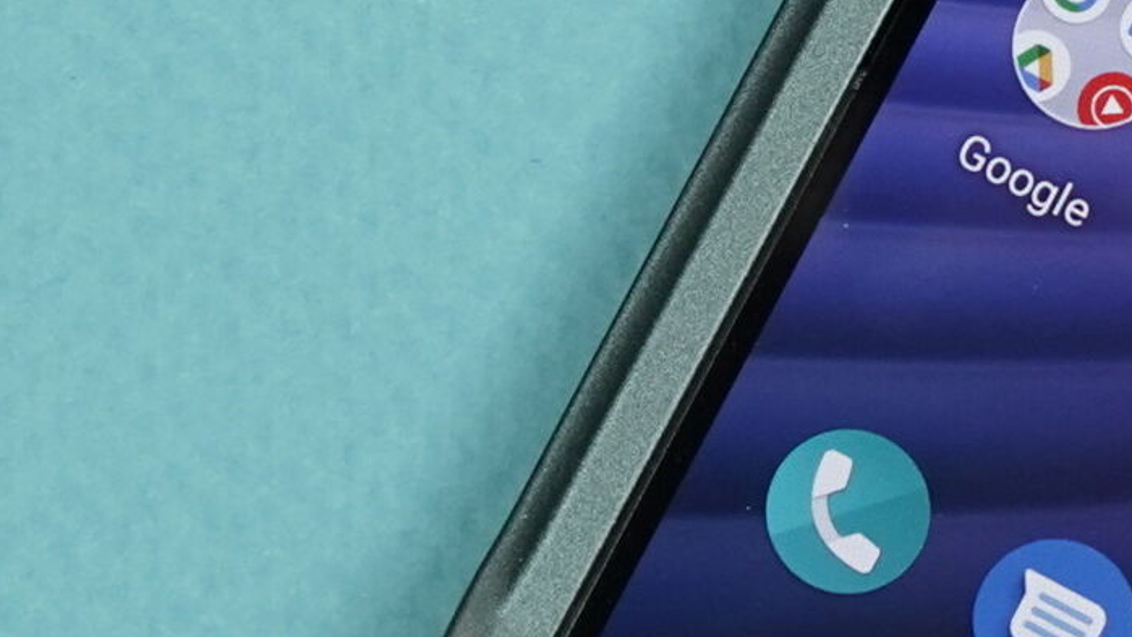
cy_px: 702
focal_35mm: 164
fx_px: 4922
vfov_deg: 7.4
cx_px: 1304
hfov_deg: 12.8
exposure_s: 1/200
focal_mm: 57
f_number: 5.6
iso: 1250
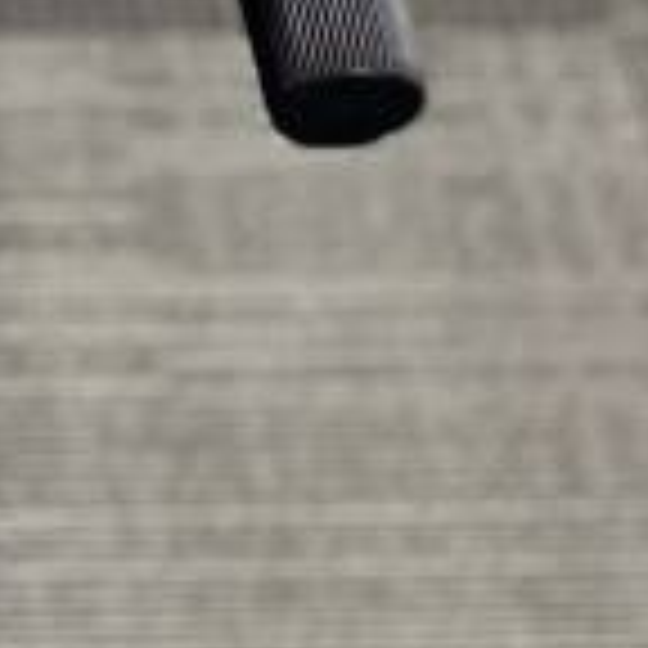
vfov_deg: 9.5
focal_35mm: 176
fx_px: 3727
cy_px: -446
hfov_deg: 8.9
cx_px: -934
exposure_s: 1/60
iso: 125
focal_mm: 4.25
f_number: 1.8
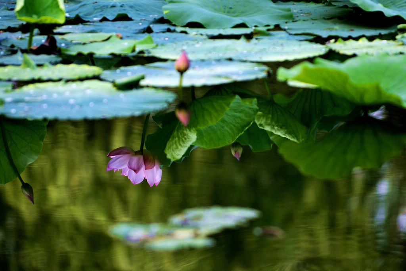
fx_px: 3384
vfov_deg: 4.6
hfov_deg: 6.9
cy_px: 136
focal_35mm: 300
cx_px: 203
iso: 100
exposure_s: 1/800
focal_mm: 200
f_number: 2.8
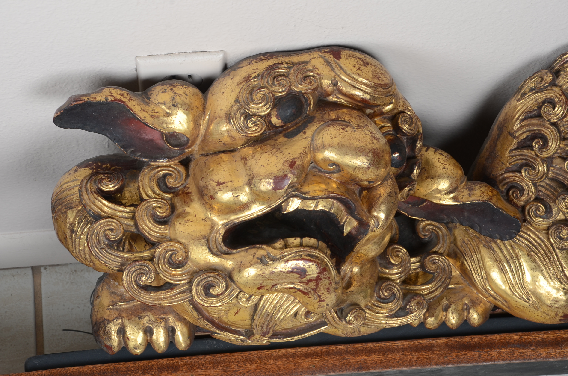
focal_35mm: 138
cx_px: 284
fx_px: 2173
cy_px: 188
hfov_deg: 14.9
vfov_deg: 9.9
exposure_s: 1/80
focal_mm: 92
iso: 200
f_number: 10
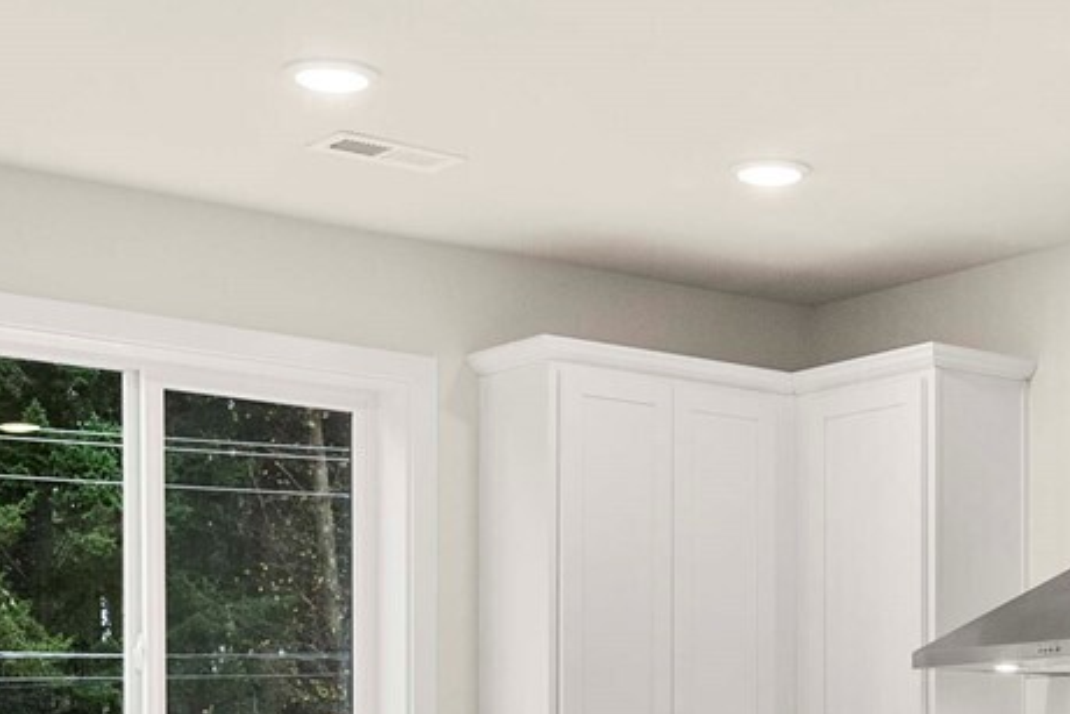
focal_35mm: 81
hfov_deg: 24.4
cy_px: 942
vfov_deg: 16.0
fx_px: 2408
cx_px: 943
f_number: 6.3
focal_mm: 22
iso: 80
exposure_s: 1/60
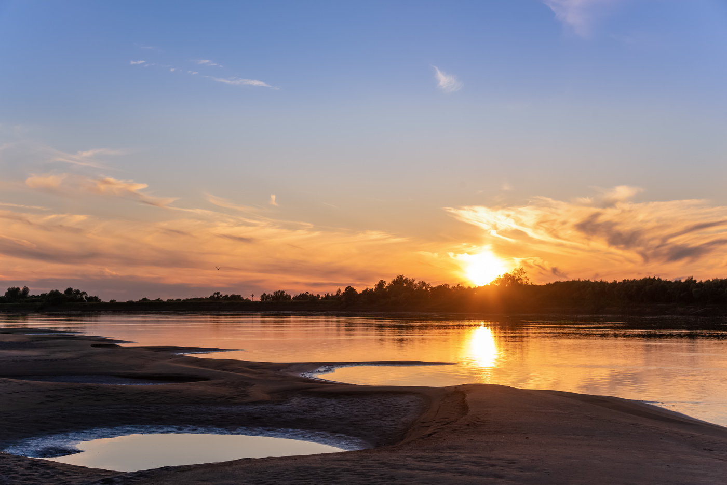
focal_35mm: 58
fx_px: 1172
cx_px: 364
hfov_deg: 34.5
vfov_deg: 23.4
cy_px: 242
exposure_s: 1/400
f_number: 8
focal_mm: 58
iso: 200
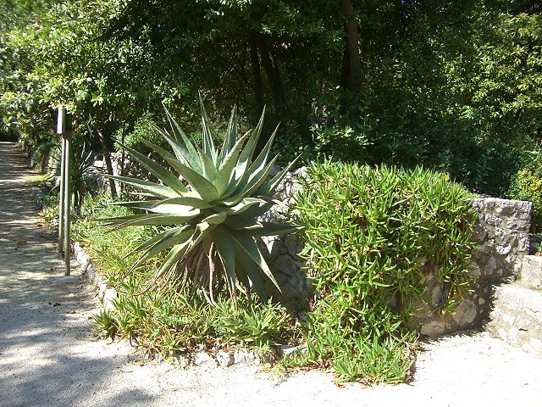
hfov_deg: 49.0
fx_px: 595
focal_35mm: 38
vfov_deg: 37.7
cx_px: 271
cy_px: 204
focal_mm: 7.9
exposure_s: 1/320
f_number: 2.8
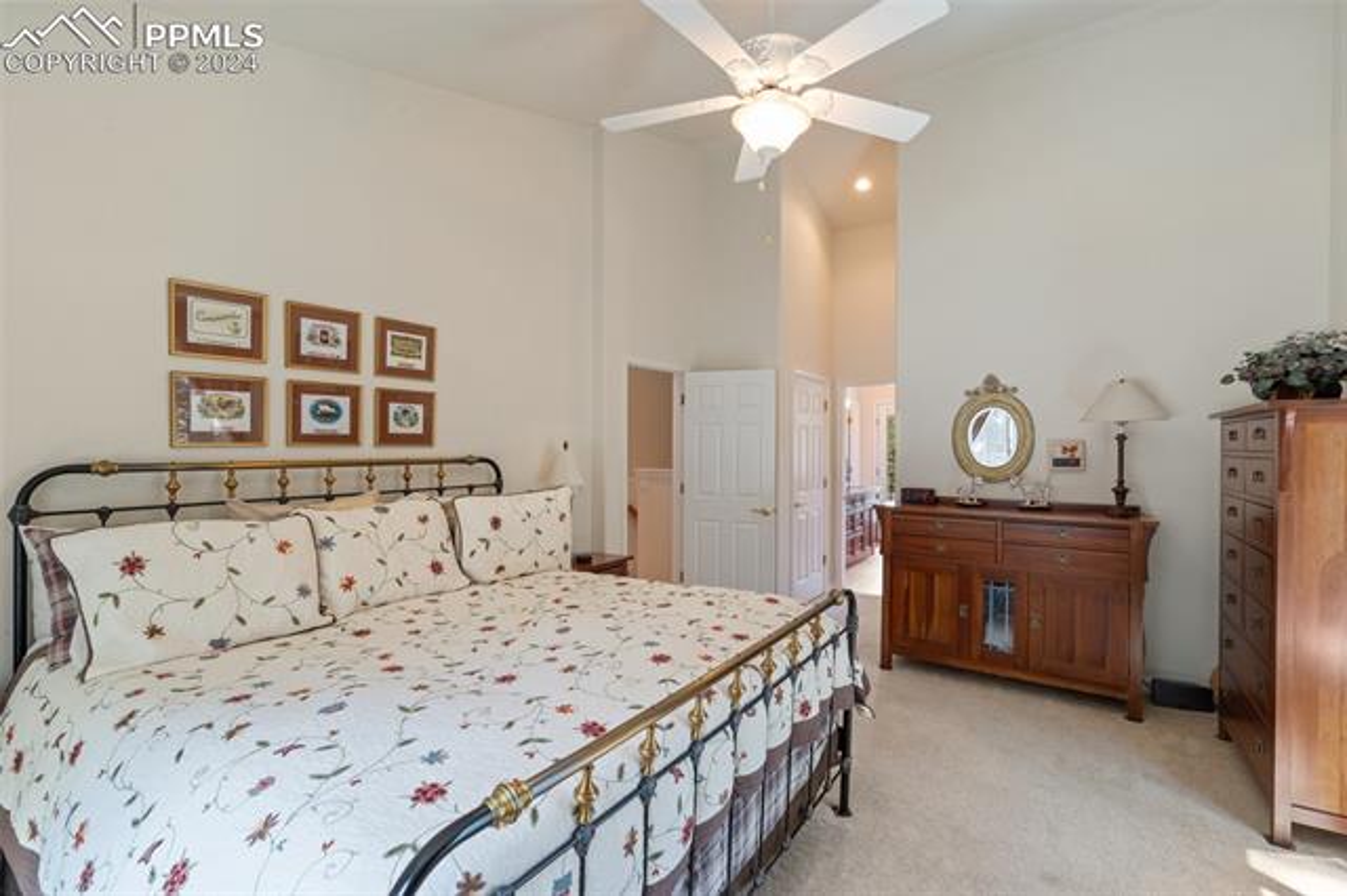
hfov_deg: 96.8
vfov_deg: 73.7
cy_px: 448
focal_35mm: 16
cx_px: 674
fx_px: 598
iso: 250
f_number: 10
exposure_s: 1/1.67
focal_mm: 16
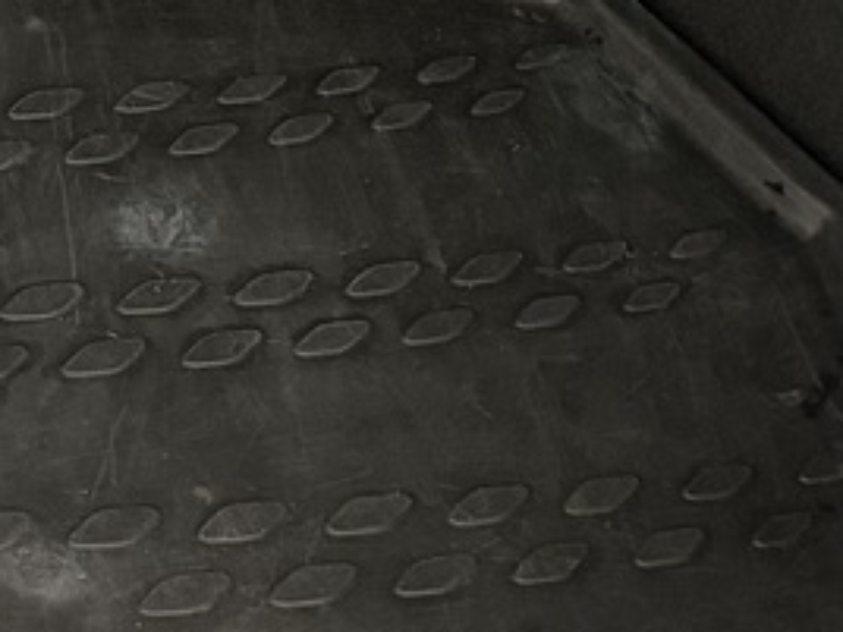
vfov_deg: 11.3
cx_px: -365
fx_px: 3142
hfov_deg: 14.4
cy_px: -113
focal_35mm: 129
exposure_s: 1/33
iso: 1000
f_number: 1.78
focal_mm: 6.76
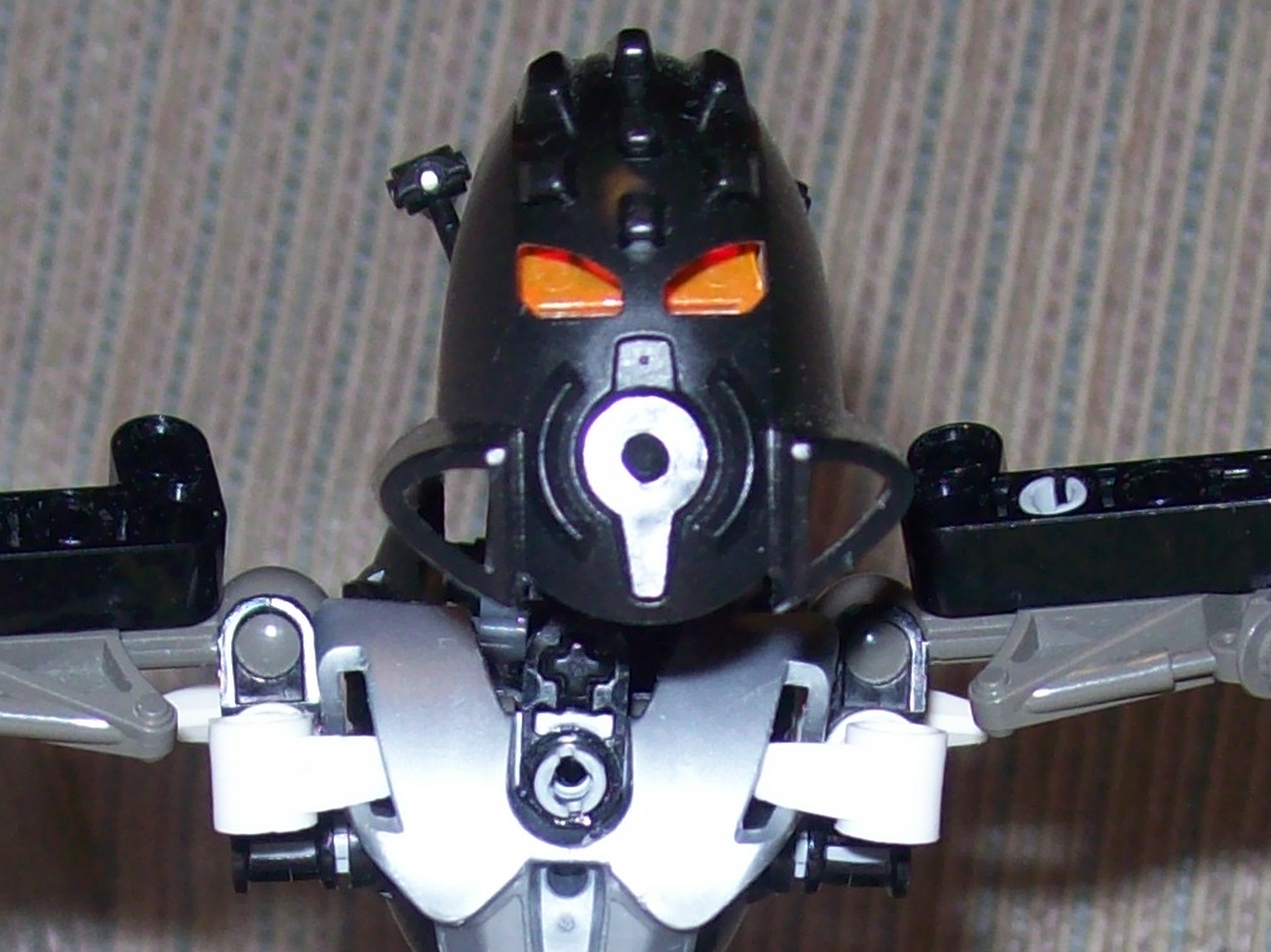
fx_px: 4698
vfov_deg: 11.3
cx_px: 776
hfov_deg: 15.4
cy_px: 1145
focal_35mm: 128
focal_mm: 7.6
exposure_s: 1/73.6
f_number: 3
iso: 80
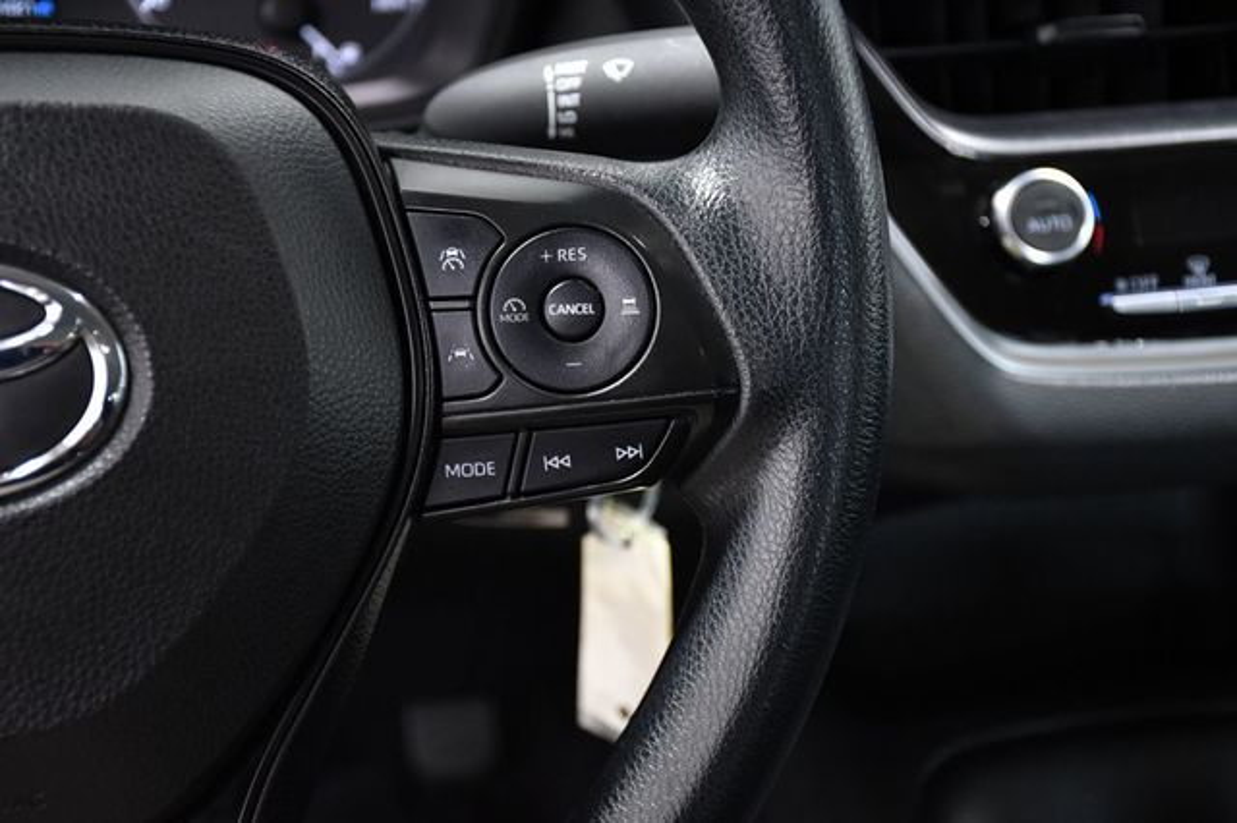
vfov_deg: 18.9
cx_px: 618
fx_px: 2473
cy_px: 412
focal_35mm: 72
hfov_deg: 28.1
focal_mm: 48
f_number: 4.8
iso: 2500
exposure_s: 1/100
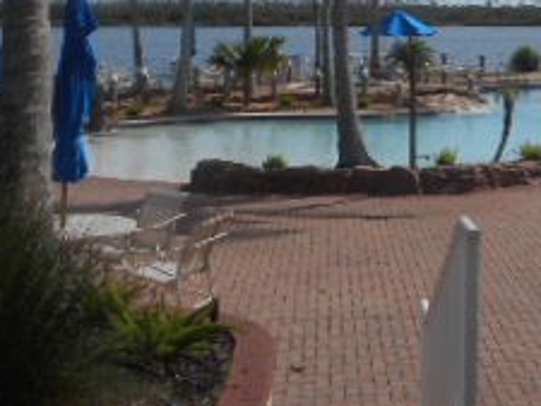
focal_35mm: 71
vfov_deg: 20.0
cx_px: 464
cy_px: -22
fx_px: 1110
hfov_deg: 26.6
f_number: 3.7
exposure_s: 1/1250
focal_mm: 4.5
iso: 80
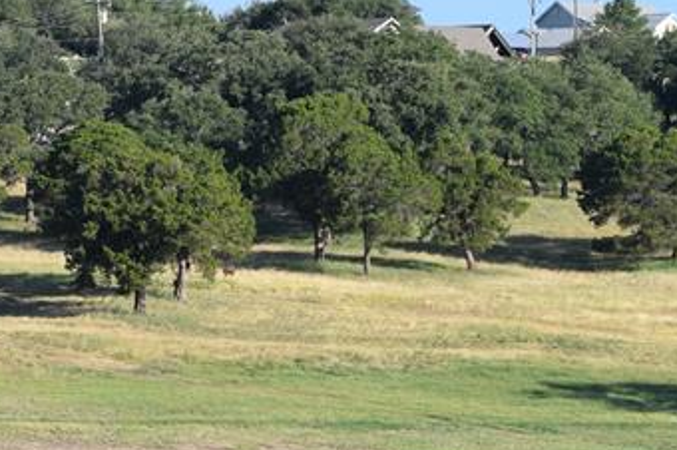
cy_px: 167
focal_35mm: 249
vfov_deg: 5.5
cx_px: 82
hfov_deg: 8.3
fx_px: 4669
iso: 200
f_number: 9
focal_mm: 55
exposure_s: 1/320
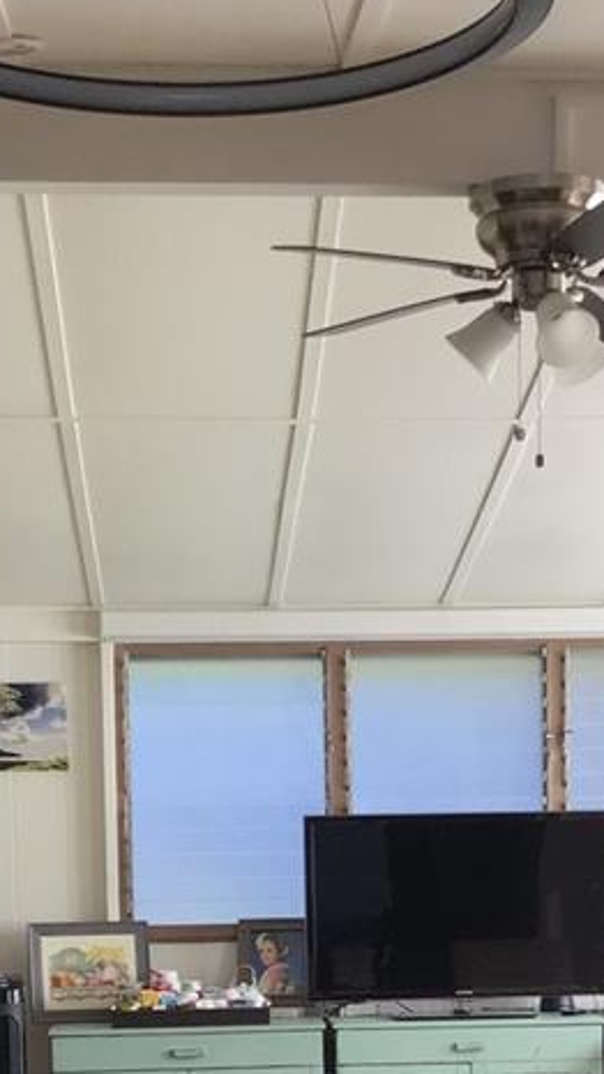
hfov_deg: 13.9
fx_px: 2478
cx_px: 385
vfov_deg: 23.4
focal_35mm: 87
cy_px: 1079
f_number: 2.4
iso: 25
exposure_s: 1/60
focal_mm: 3.3
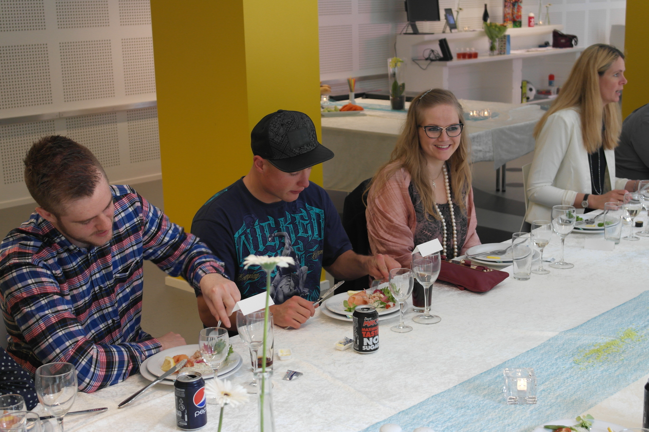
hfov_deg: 37.5
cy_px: 216
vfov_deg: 25.5
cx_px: 324
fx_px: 955
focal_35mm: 53
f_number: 4.5
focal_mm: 35
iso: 400
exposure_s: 1/40
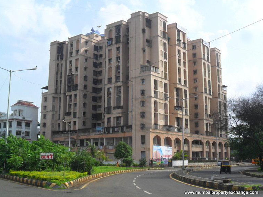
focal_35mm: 45
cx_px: 130
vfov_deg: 32.2
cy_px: 99
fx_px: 342
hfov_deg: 42.1
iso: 100
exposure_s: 1/750
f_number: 4.5
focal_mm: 7.8
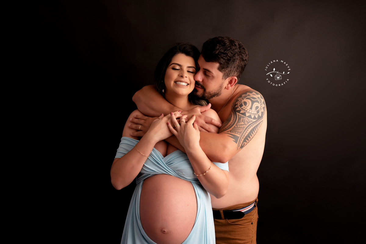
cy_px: 122
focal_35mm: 35
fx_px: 356
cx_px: 183
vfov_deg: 37.9
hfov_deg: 54.4
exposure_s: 1/100
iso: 250
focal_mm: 35
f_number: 3.2
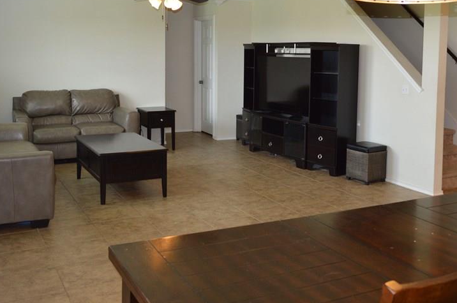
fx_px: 520
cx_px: 279
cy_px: 98
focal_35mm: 41
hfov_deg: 47.1
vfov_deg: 32.2
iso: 400
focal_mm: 18
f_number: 3.5
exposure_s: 1/60
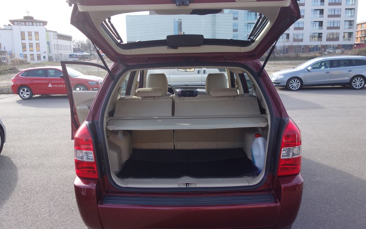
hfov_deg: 64.6
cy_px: 106
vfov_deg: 43.1
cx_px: 181
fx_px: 289
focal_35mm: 29
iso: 125
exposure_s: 1/500
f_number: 2.5
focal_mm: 10.4
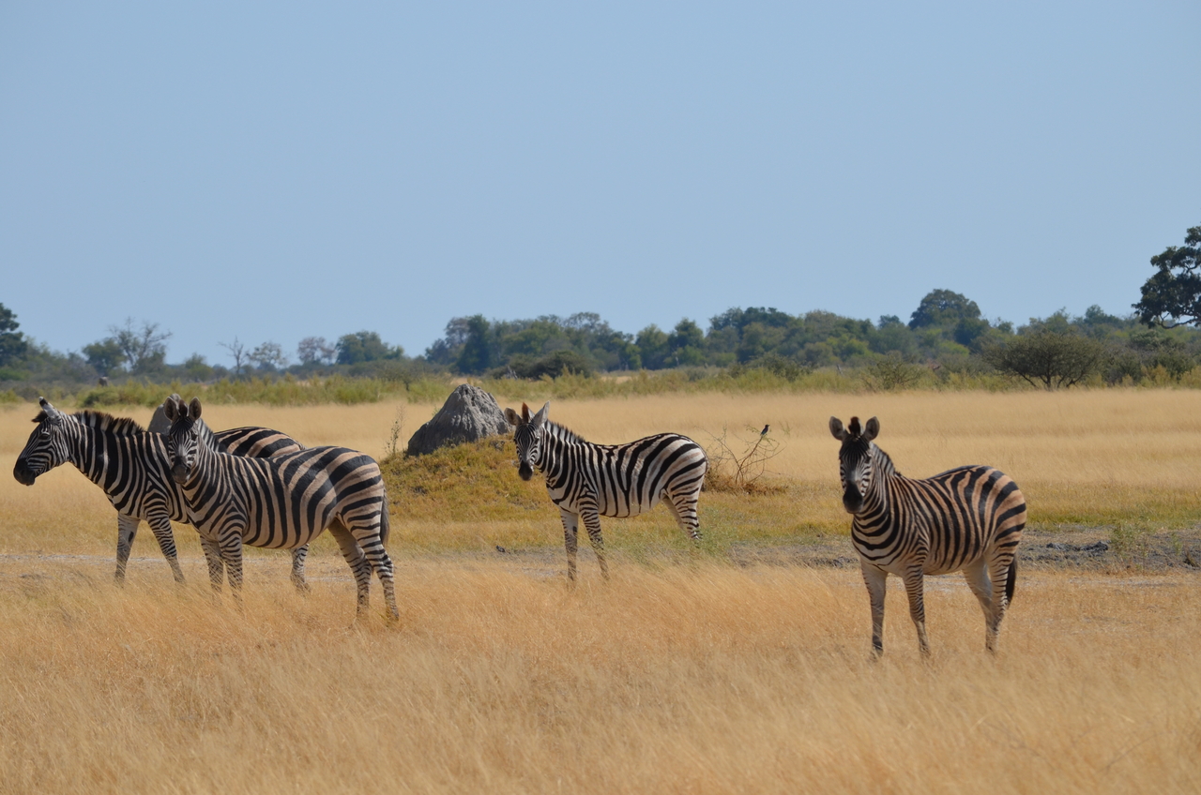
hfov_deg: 8.1
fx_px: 8490
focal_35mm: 255
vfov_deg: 5.4
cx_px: 600
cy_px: 398
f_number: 8
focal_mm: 170
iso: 200
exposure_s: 1/800
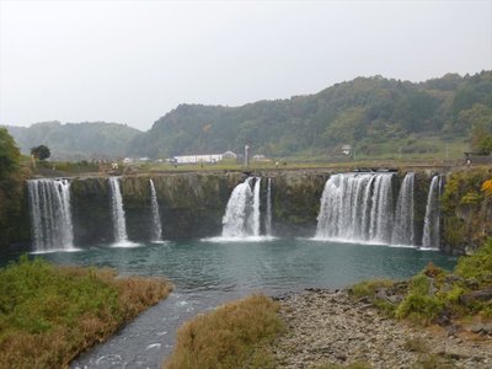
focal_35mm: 38
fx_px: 540
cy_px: 184
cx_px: 246
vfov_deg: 37.7
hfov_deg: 49.0
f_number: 3.2
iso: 100
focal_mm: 6.8
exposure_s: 1/125
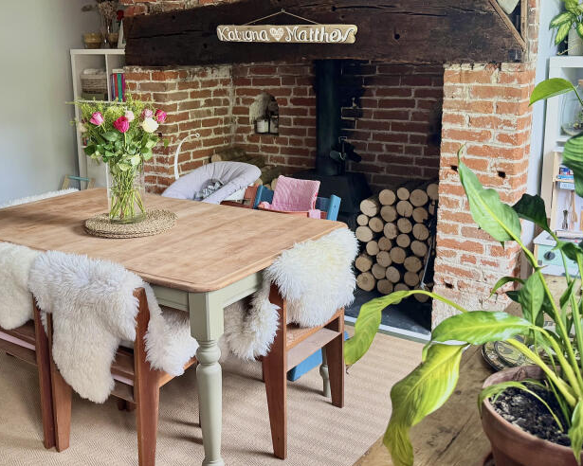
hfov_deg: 46.7
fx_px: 673
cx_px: 247
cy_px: 182
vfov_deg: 38.0
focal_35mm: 39
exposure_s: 1/72
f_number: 1.78
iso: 200
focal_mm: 6.76
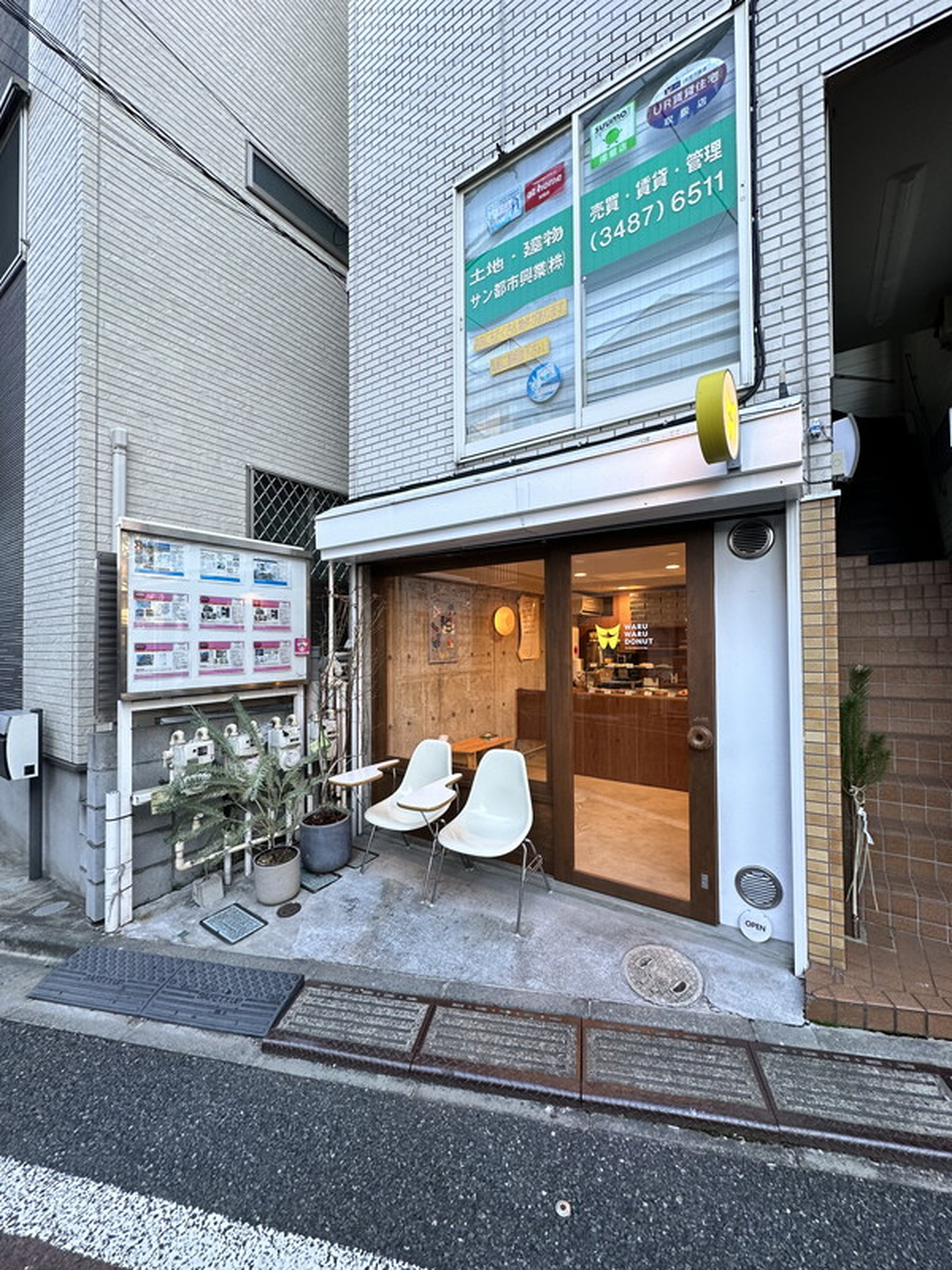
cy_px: 635
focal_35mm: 14
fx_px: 513
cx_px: 476
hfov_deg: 85.7
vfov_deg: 102.1
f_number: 2.2
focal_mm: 2.22
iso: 80
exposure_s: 1/99
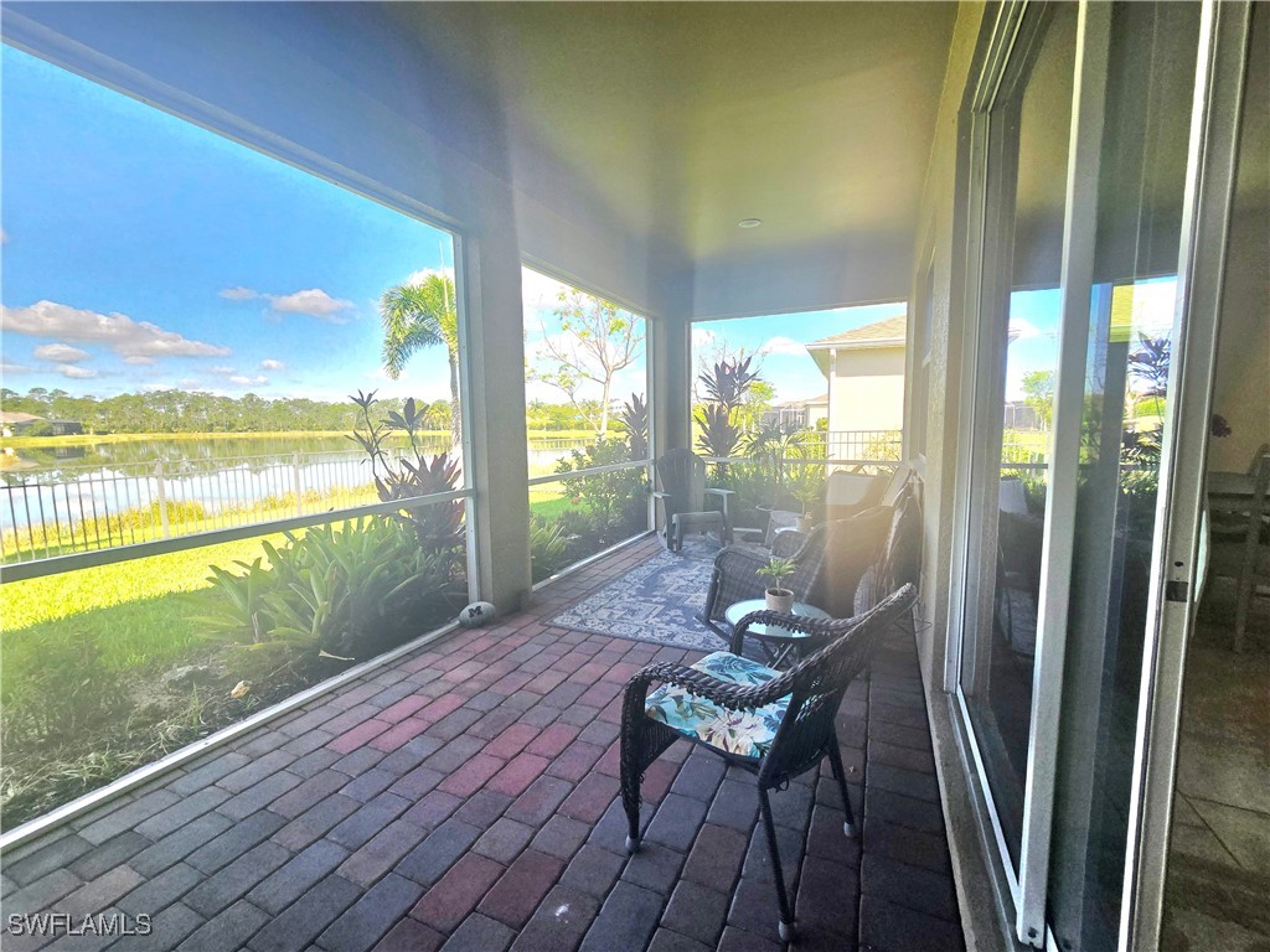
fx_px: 477
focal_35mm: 13
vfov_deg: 89.9
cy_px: 476
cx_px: 635
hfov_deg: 106.2
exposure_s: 1/333
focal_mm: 2.2
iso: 50
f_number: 2.2
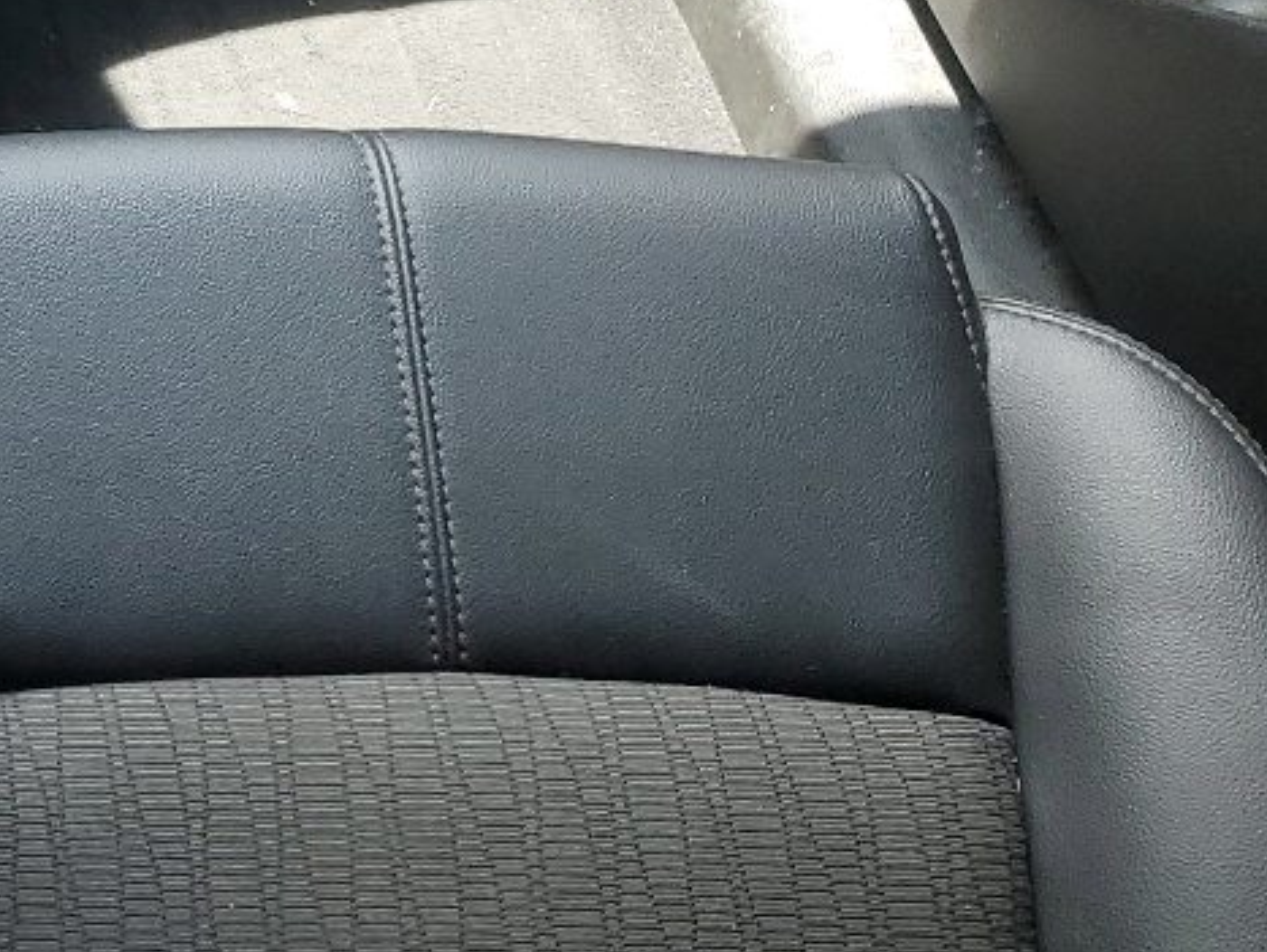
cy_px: -16
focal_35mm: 89
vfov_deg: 16.3
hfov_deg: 18.2
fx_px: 3260
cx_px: -893
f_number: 1.5
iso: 50
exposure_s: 1/127
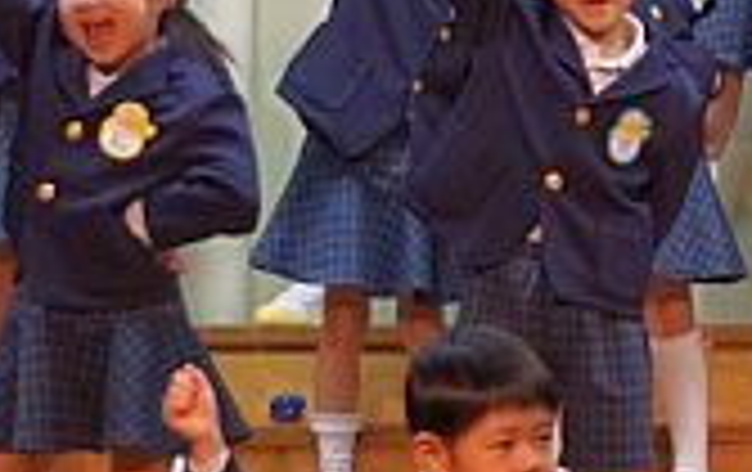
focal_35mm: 329
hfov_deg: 6.3
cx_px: 1225
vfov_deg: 4.0
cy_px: 61
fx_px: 6754
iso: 1600
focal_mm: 60
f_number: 5.6
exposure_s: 1/100
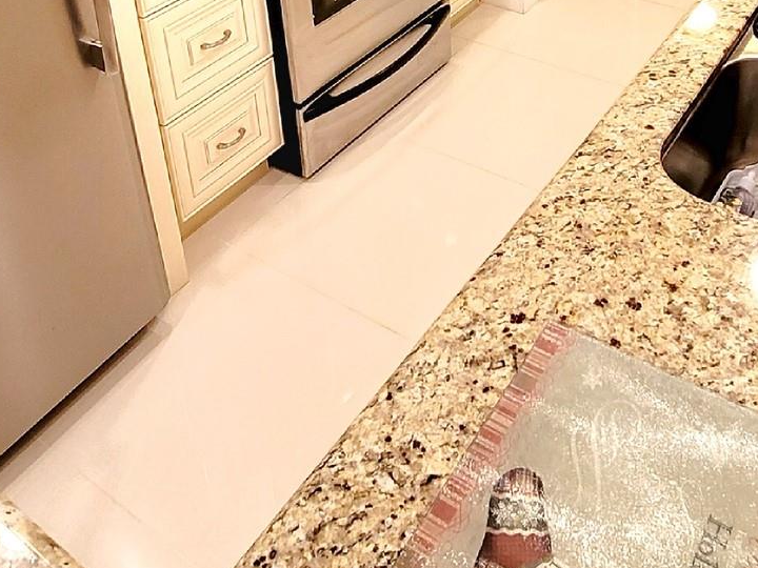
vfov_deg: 33.2
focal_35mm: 37
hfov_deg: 49.8
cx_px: 458
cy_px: -73
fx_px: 810
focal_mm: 2.2
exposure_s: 1/60.2
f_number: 2.2
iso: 250
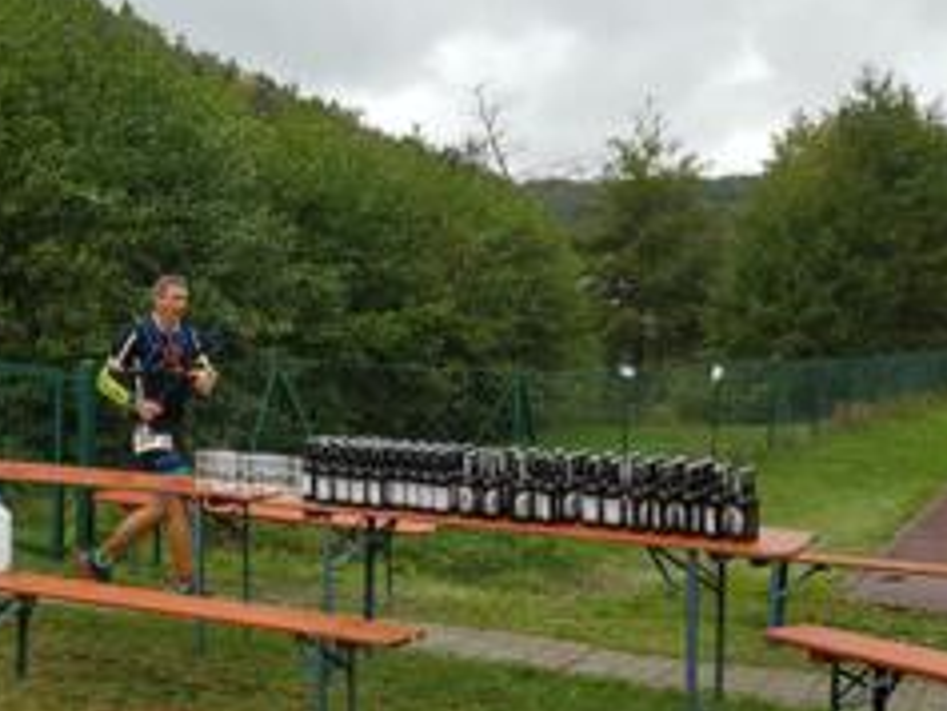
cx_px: 216
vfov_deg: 27.0
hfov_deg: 34.6
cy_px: 405
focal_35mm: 54
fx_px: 1478
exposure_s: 1/278
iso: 50
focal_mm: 4.2
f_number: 1.7
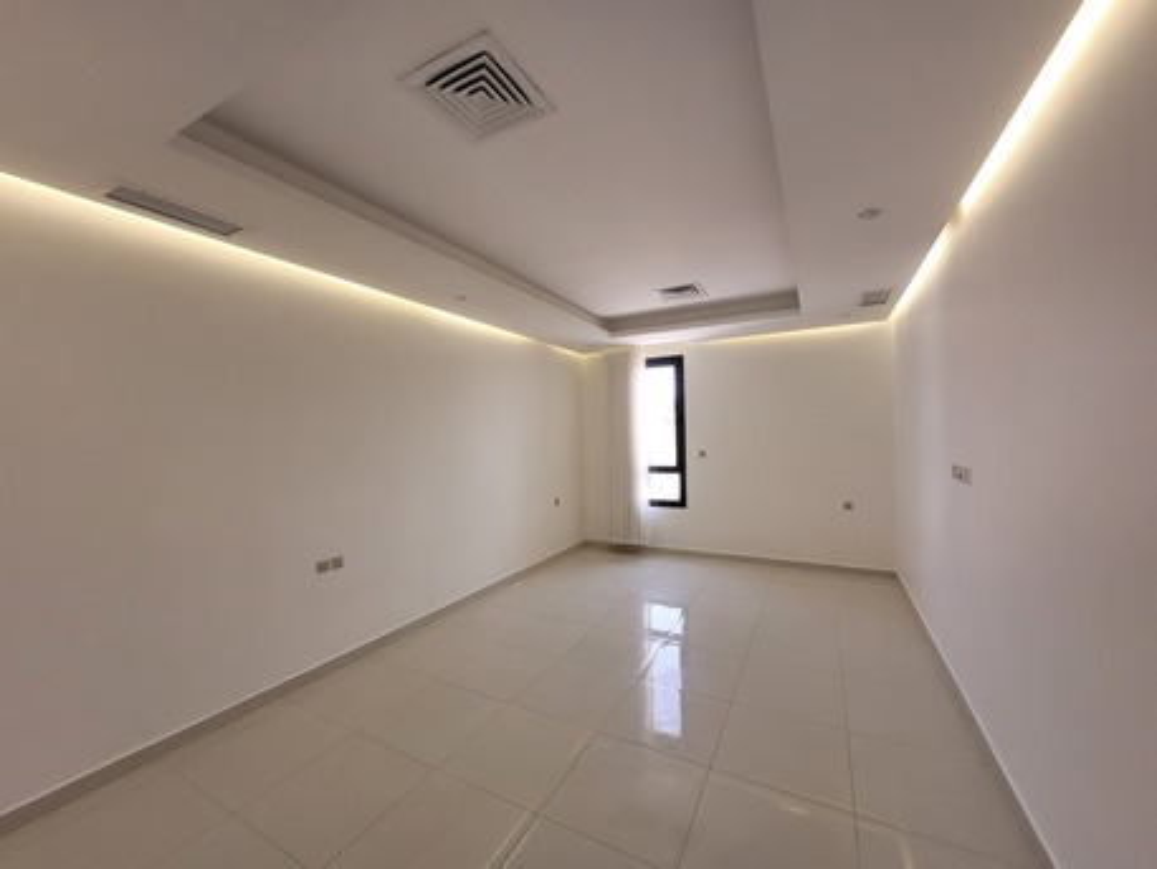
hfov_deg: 106.2
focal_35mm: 13
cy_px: 434
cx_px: 578
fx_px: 435
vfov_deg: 89.9
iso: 125
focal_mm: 1.74
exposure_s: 1/50
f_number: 2.2
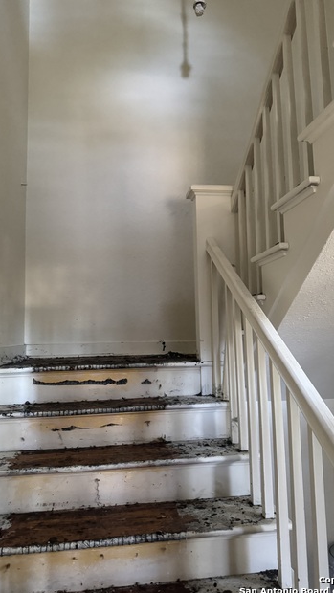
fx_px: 425
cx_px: 166
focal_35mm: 27
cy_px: 291
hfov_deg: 42.9
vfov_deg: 69.8
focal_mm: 6.76
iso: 800
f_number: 1.78
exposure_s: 1/60
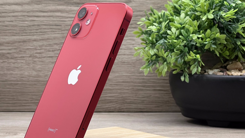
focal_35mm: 114
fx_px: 741
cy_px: 76
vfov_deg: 10.6
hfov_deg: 18.7
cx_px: 86
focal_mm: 9
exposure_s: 1/100
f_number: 2.8
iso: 80
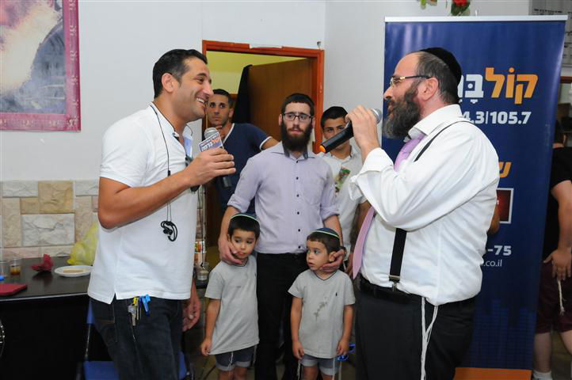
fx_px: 619
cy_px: 190
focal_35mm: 39
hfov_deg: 49.6
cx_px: 286
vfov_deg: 34.1
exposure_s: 1/125
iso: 1600
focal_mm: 26
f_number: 8
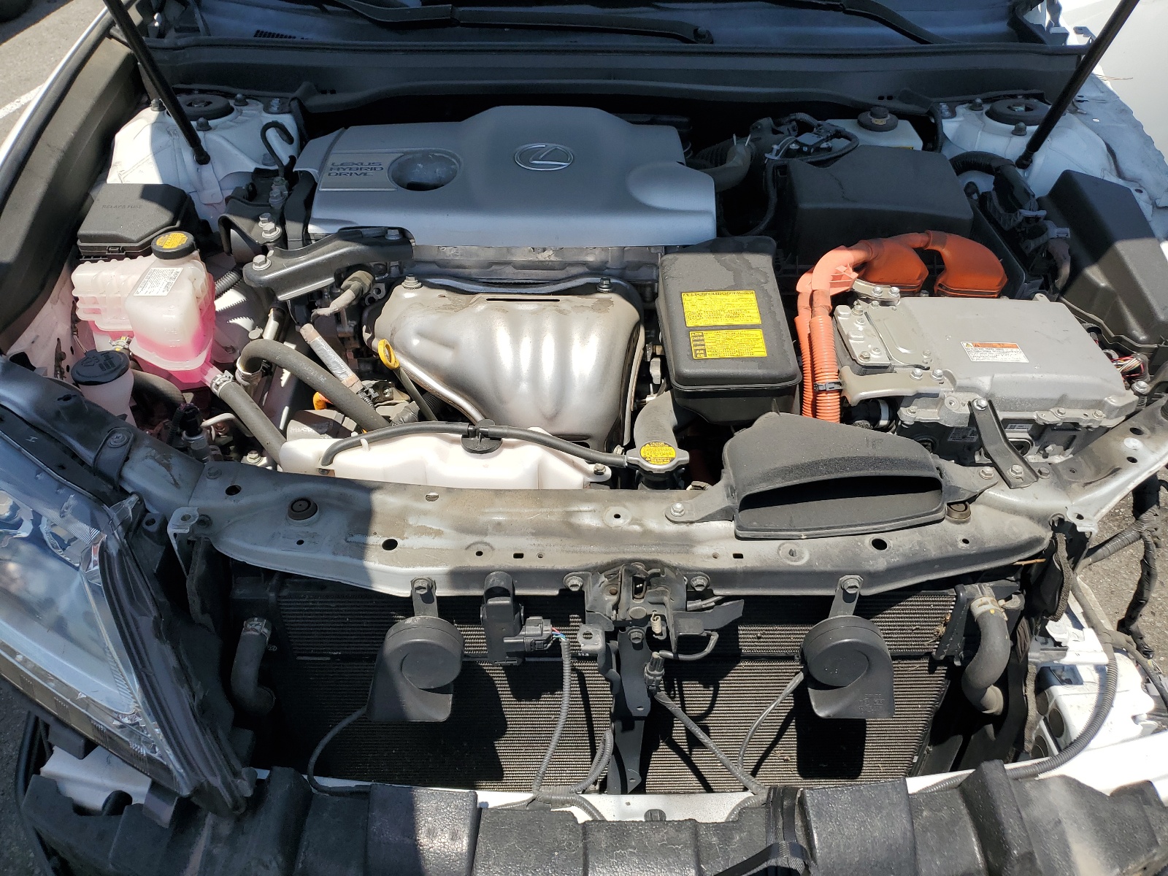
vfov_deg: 53.1
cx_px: 584
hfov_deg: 67.3
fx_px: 877
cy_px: 438
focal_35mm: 26
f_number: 1.5
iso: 50
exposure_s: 1/3333
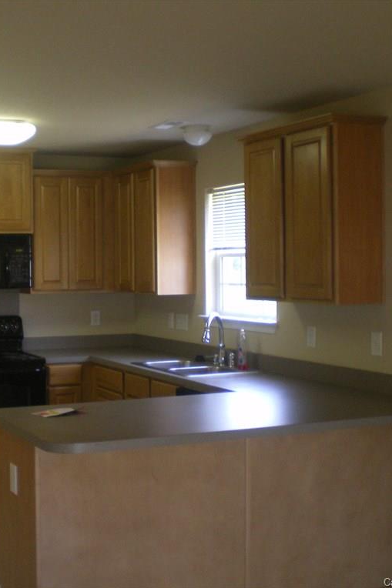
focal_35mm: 53
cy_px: 294
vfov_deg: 37.5
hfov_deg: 25.1
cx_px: 78
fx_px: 866
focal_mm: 6.3
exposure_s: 1/30
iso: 250
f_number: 3.1
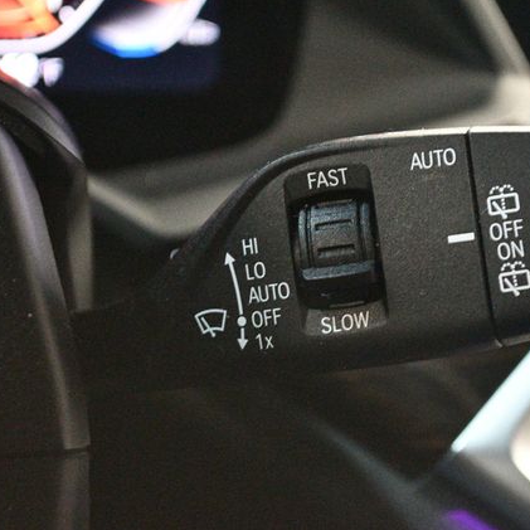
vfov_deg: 16.4
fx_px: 1836
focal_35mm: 106
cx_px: 368
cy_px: 264
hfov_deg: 16.4
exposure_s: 1/15
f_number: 5.6
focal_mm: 55
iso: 12800
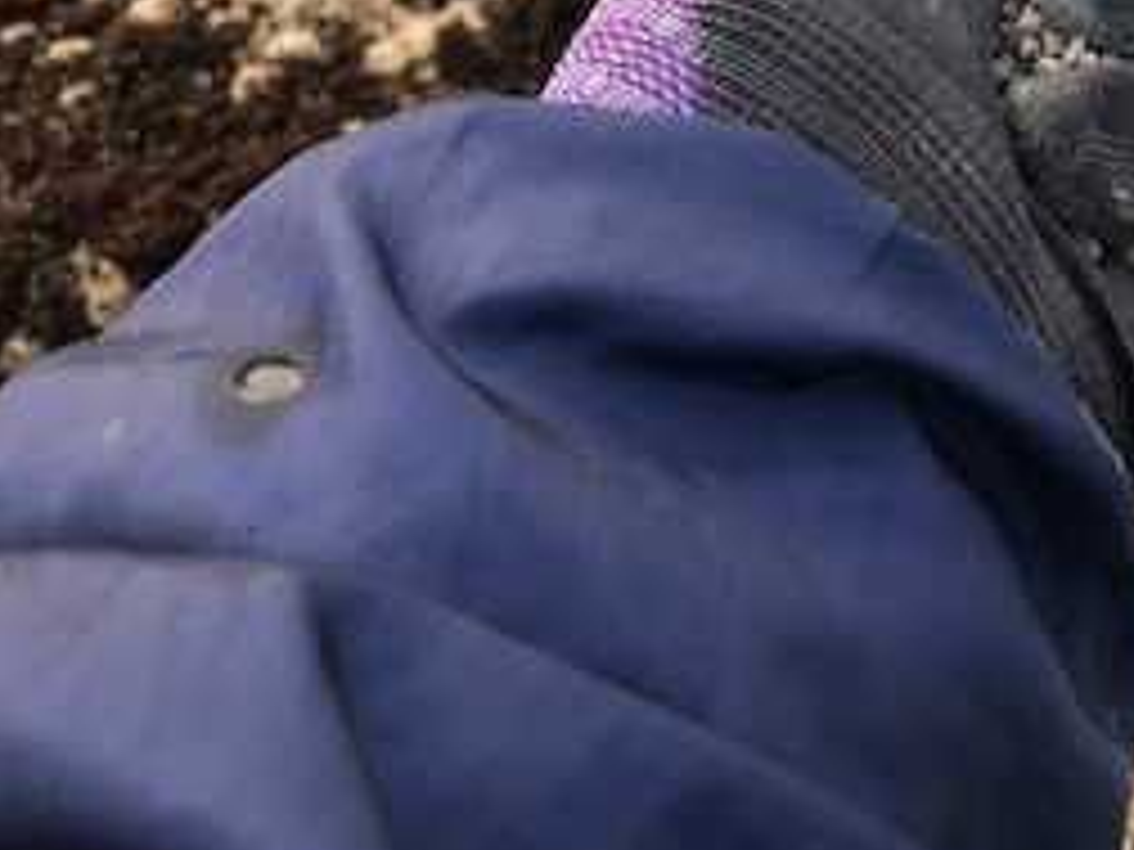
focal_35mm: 71
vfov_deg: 19.6
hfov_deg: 26.9
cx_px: 896
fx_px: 2326
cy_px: -157
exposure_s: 1/120
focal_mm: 3.99
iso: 40
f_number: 1.8
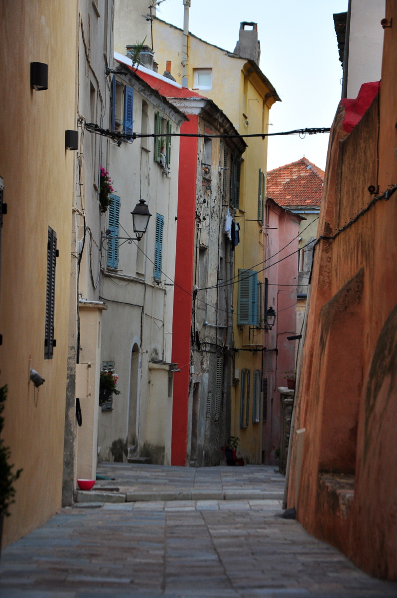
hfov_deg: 13.0
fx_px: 1741
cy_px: 299
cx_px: 198
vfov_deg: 19.5
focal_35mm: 105
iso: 400
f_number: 5.3
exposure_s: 1/200
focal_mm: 70
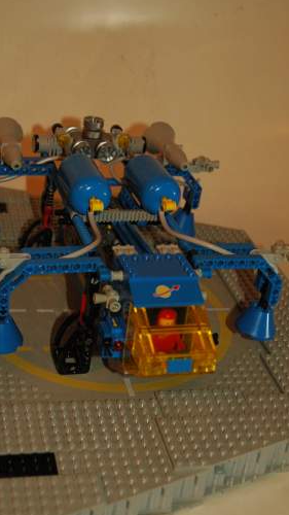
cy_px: 221
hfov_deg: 18.8
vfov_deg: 32.8
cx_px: 120
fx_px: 872
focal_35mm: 64
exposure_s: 1/80
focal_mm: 34
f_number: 4.2
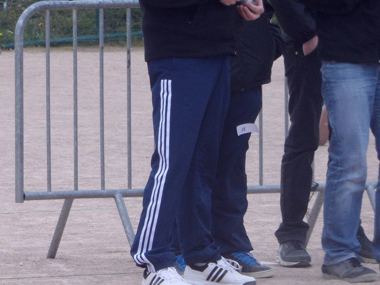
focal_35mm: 451
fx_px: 4951
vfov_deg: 3.3
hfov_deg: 4.4
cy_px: 128
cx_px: 11
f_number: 4.6
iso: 80
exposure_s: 1/250
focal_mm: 34.8
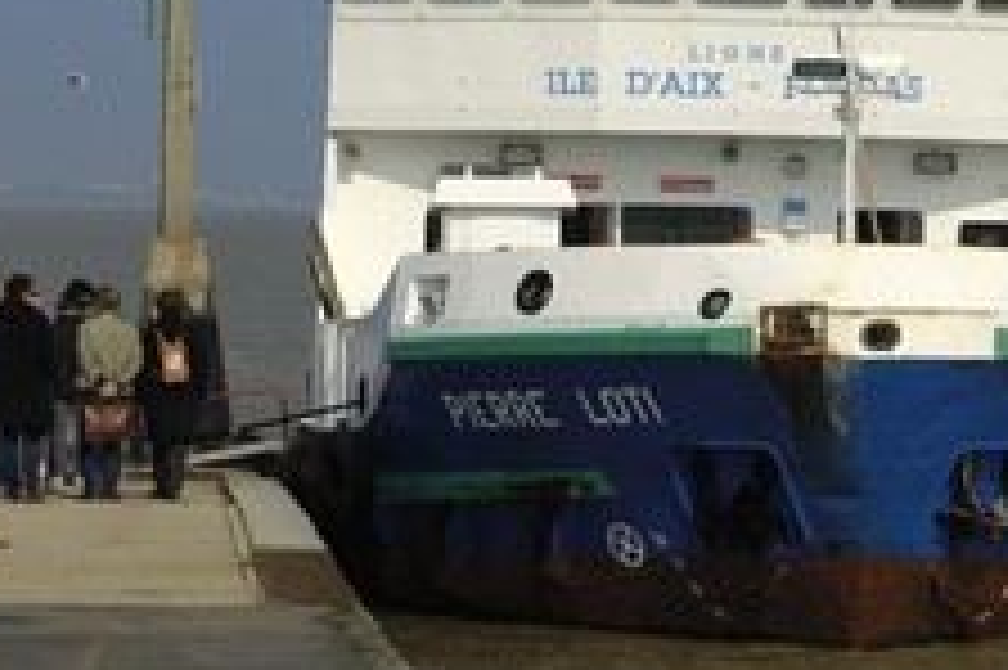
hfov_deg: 10.4
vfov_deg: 6.9
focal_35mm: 197
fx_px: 5512
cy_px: 94
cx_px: 457
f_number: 8
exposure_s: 1/400
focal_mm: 70
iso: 100
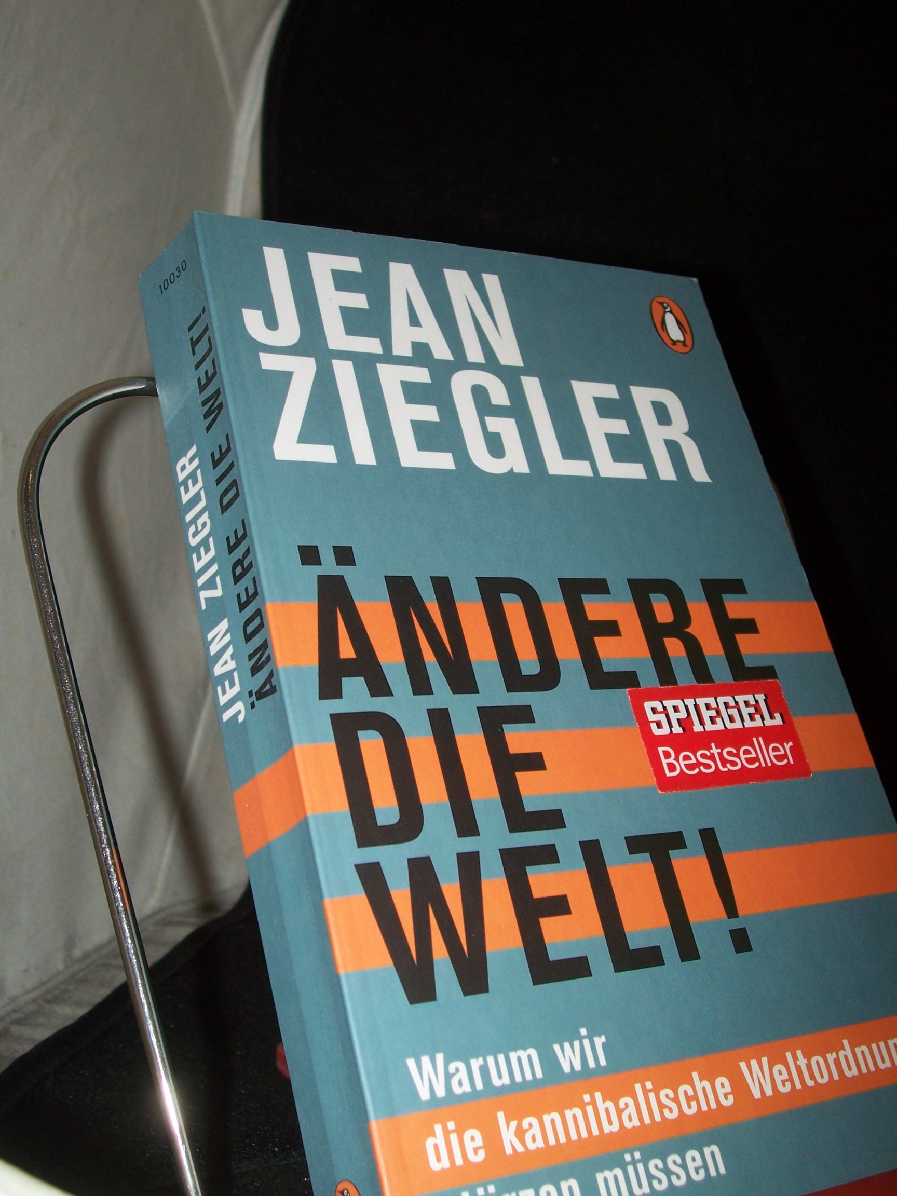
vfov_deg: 44.8
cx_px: 448
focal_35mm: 42
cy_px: 598
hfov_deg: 34.3
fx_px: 1451
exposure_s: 1/60
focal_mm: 7
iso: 80
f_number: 2.8
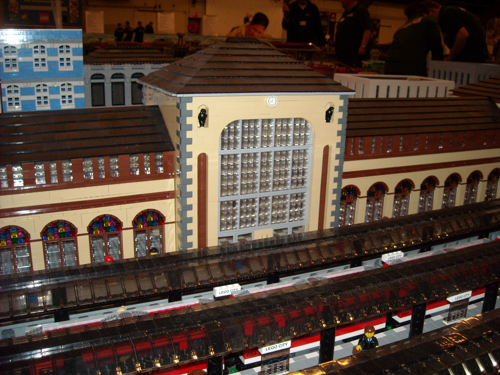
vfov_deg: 40.7
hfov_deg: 52.6
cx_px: 250
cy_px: 188
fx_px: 506
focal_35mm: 35
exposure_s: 1/60
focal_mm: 5.7
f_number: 2.8
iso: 200
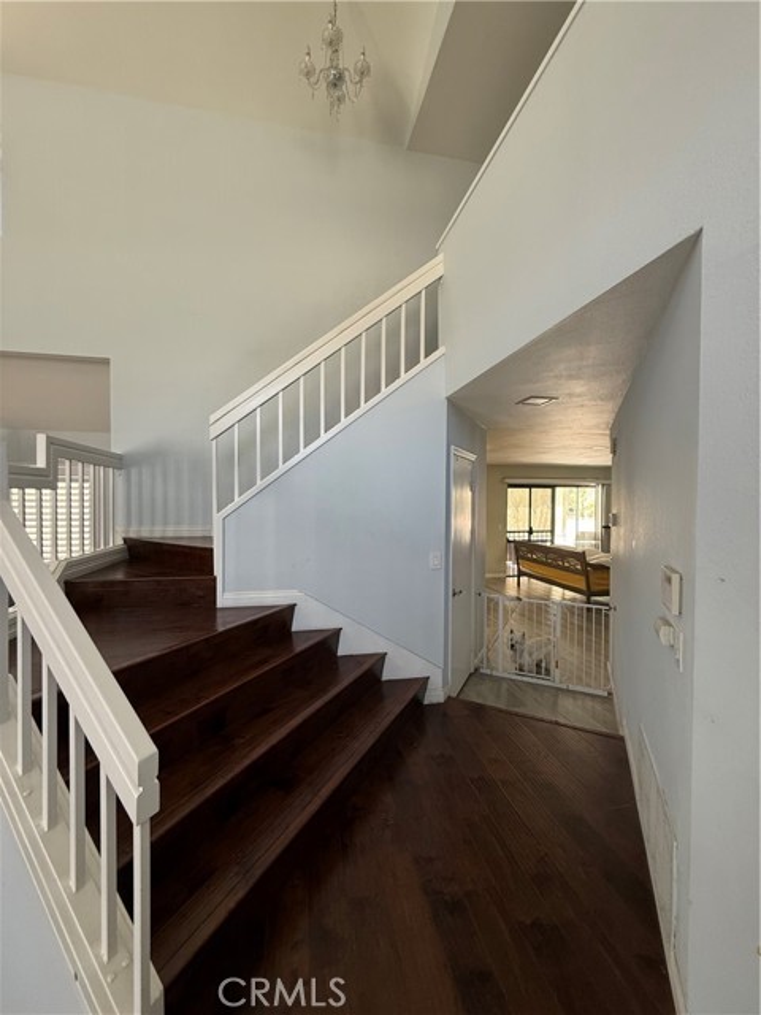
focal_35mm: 14
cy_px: 508
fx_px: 410
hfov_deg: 85.7
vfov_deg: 102.1
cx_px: 380
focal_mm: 2.22
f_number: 2.2
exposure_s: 1/60
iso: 160
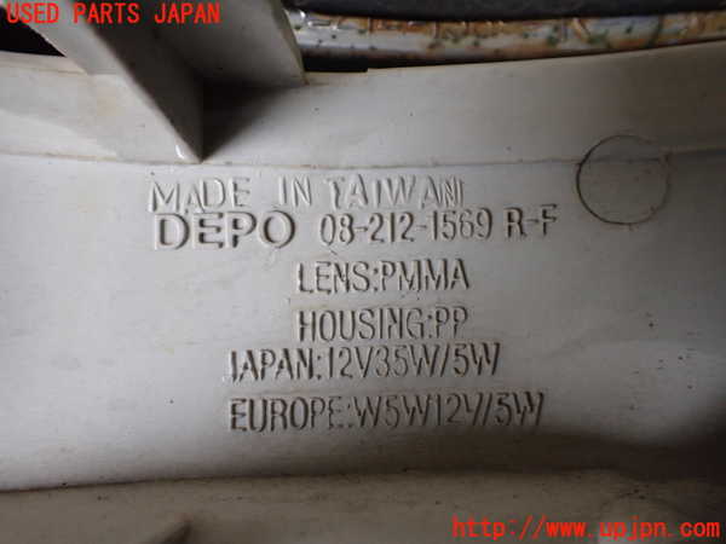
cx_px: 363
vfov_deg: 46.8
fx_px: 629
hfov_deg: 60.0
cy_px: 272
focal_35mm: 30
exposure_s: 1/125
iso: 500
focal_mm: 5.4
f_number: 2.3
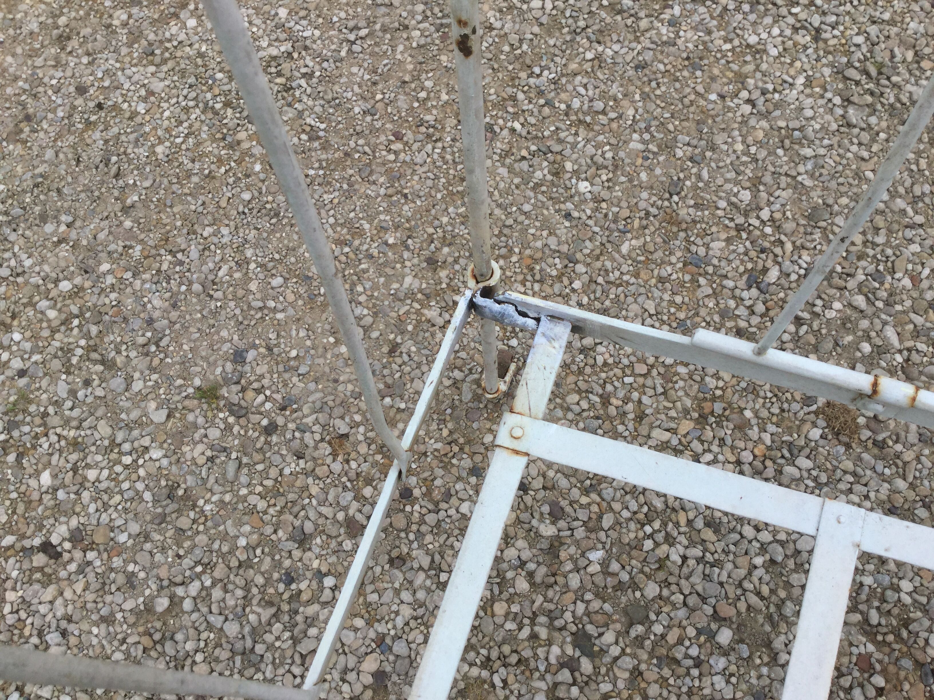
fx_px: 836
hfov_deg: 58.4
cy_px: 350
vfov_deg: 45.4
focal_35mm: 31
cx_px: 467
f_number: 2.4
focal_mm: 3.3
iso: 25
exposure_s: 1/350
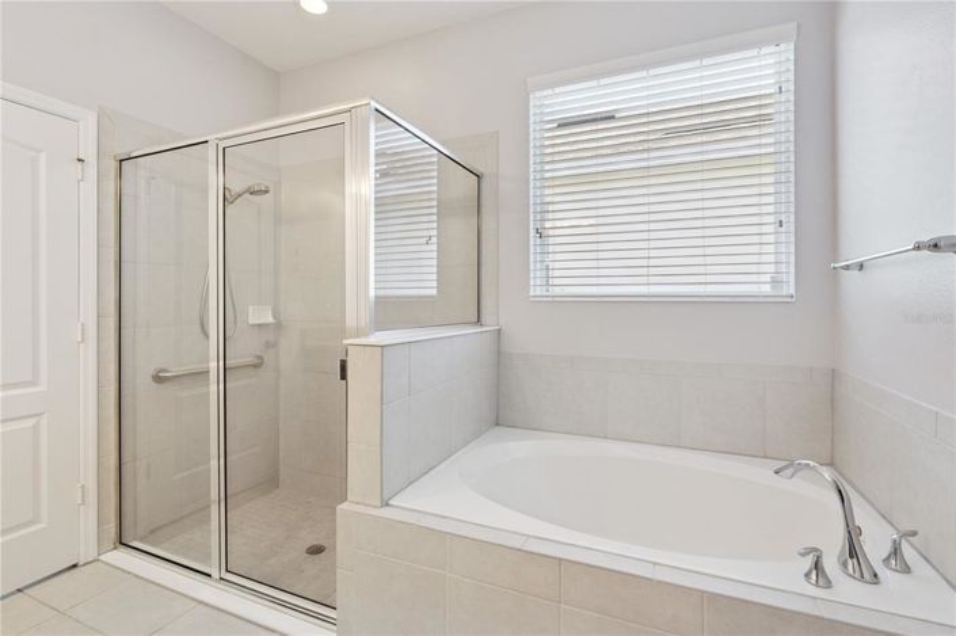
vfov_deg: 73.7
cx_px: 478
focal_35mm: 16
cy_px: 318
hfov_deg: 96.8
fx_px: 425
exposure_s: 1/320
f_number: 9
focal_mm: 16
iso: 400
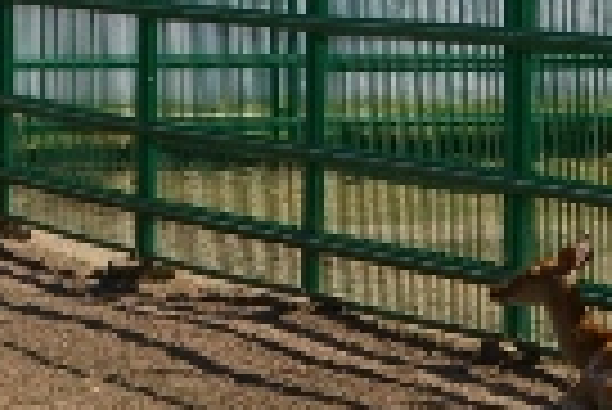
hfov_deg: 5.5
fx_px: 6318
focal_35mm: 371
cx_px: 666
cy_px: 369
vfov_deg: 3.7
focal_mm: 55
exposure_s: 1/350
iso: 200
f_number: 9.5
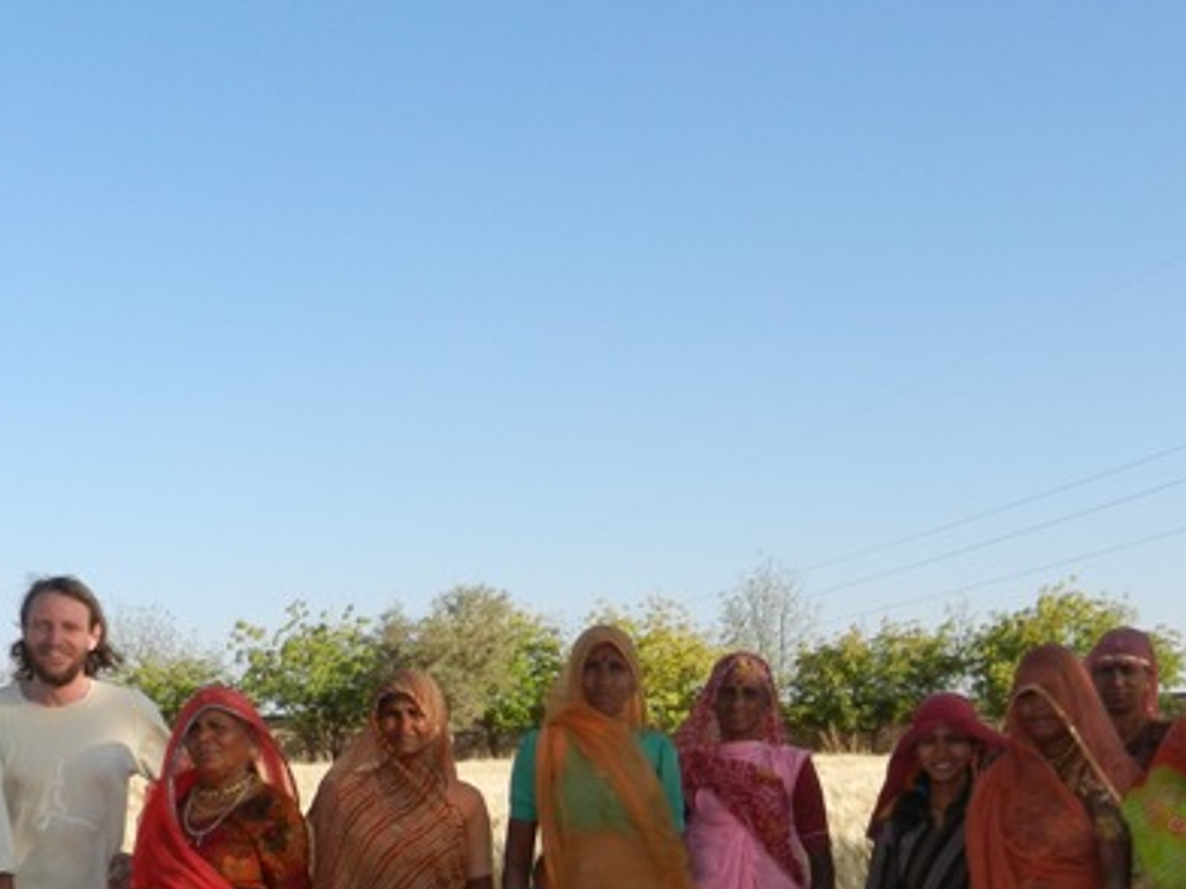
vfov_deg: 27.0
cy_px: 892
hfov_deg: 37.5
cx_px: 657
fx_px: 1747
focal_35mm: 51
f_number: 3.5
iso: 160
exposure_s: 1/1000
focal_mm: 4.5
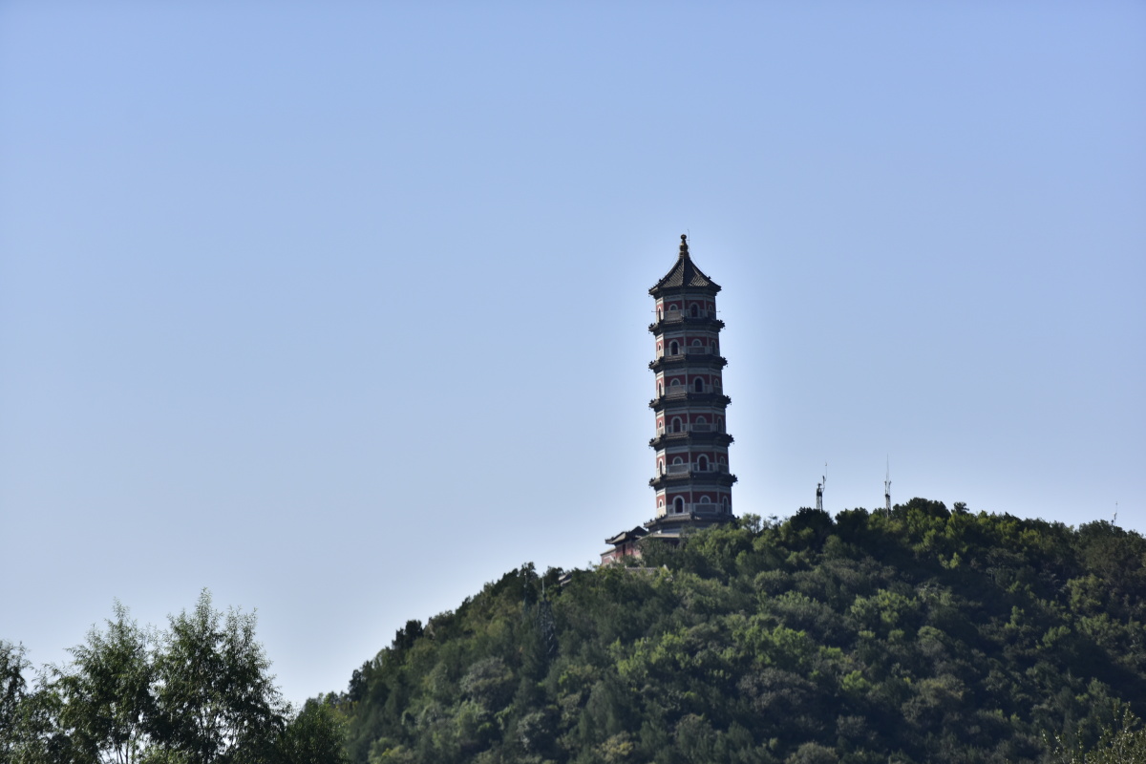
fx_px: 6366
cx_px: 573
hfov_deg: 10.3
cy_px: 382
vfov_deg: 6.9
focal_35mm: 200
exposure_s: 1/4000
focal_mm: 200
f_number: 2.8
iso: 160
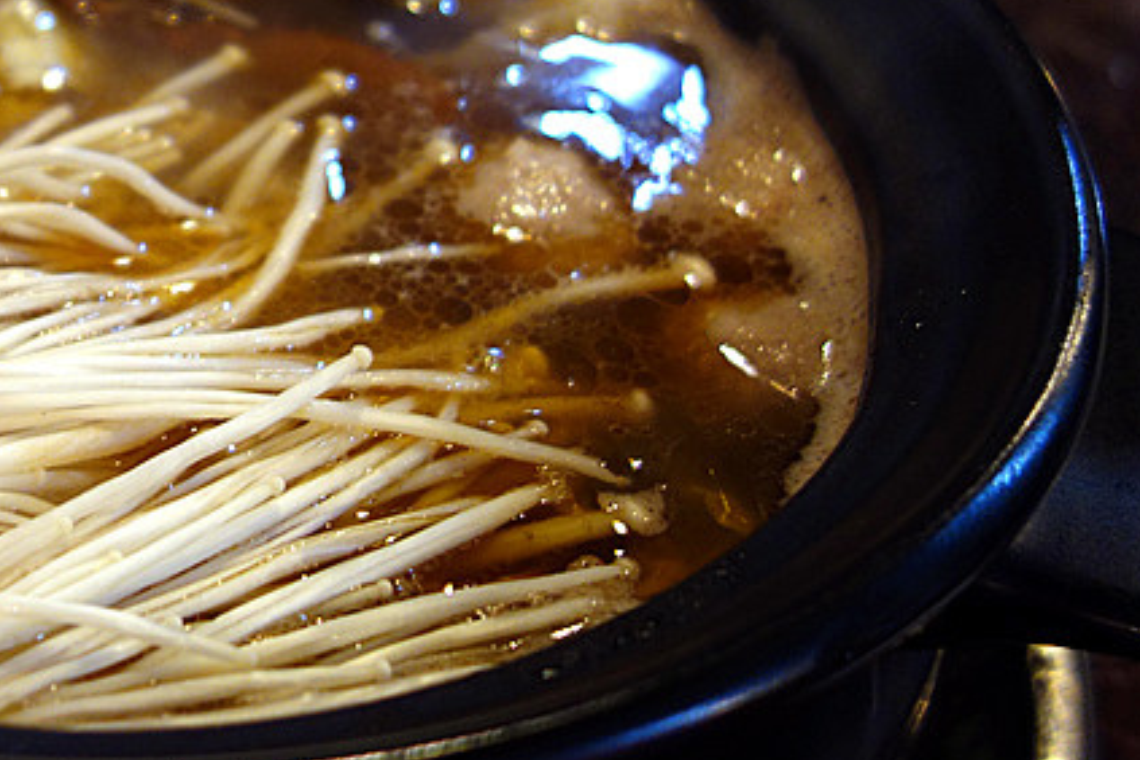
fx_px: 1678
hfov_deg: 35.6
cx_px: 143
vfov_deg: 25.4
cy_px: 247
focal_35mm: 53
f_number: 1.8
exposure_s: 1/30
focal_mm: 10.4
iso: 320
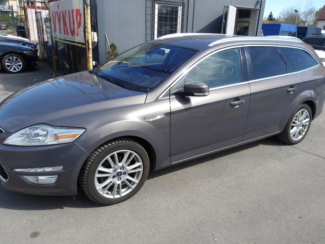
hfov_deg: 65.3
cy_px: 122
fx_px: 253
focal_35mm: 27
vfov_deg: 51.4
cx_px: 162
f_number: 3
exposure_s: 1/770
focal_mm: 4.9
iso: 100
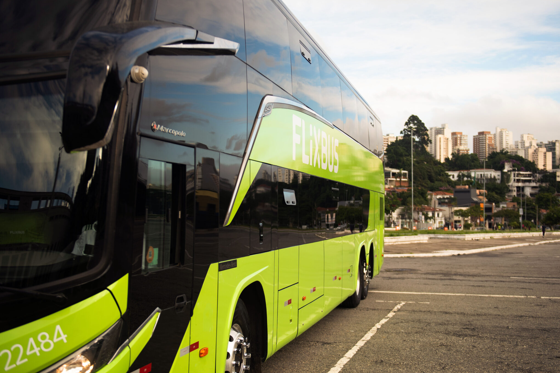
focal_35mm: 44
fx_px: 684
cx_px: 279
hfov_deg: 44.5
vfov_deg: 30.5
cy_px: 187
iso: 100
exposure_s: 1/1000
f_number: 2.8
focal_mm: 35
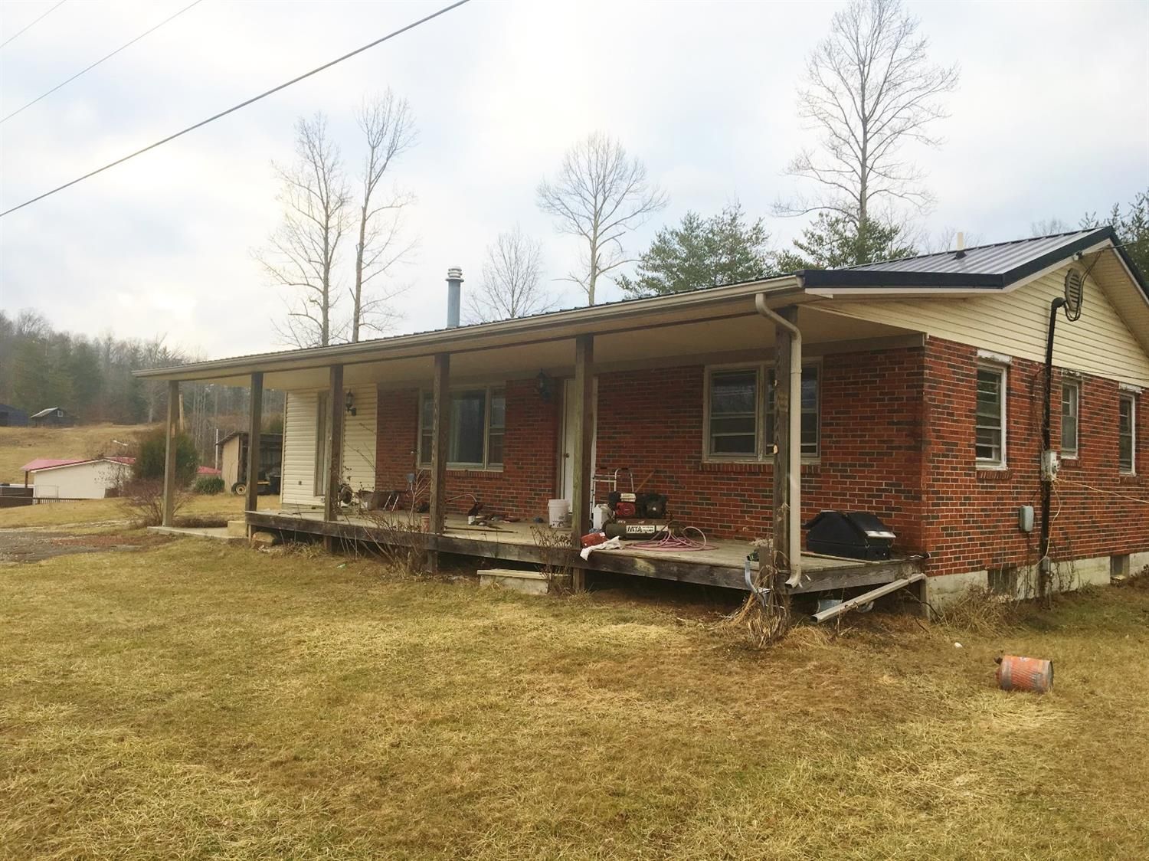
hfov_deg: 61.7
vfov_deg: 48.2
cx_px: 574
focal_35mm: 29
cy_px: 430
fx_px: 962
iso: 25
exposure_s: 1/138
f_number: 2.2
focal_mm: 4.15
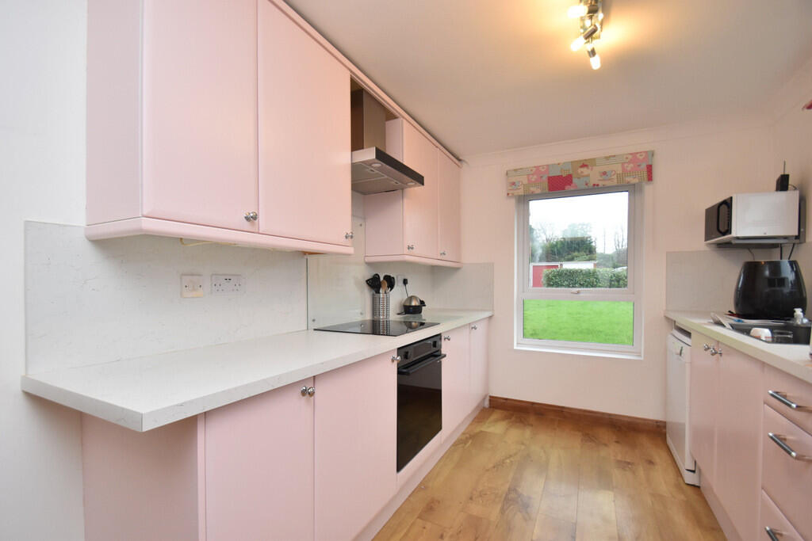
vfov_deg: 72.1
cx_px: 406
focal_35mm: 16
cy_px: 270
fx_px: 372
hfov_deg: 95.0
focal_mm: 11
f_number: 4.5
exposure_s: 1/160
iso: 800
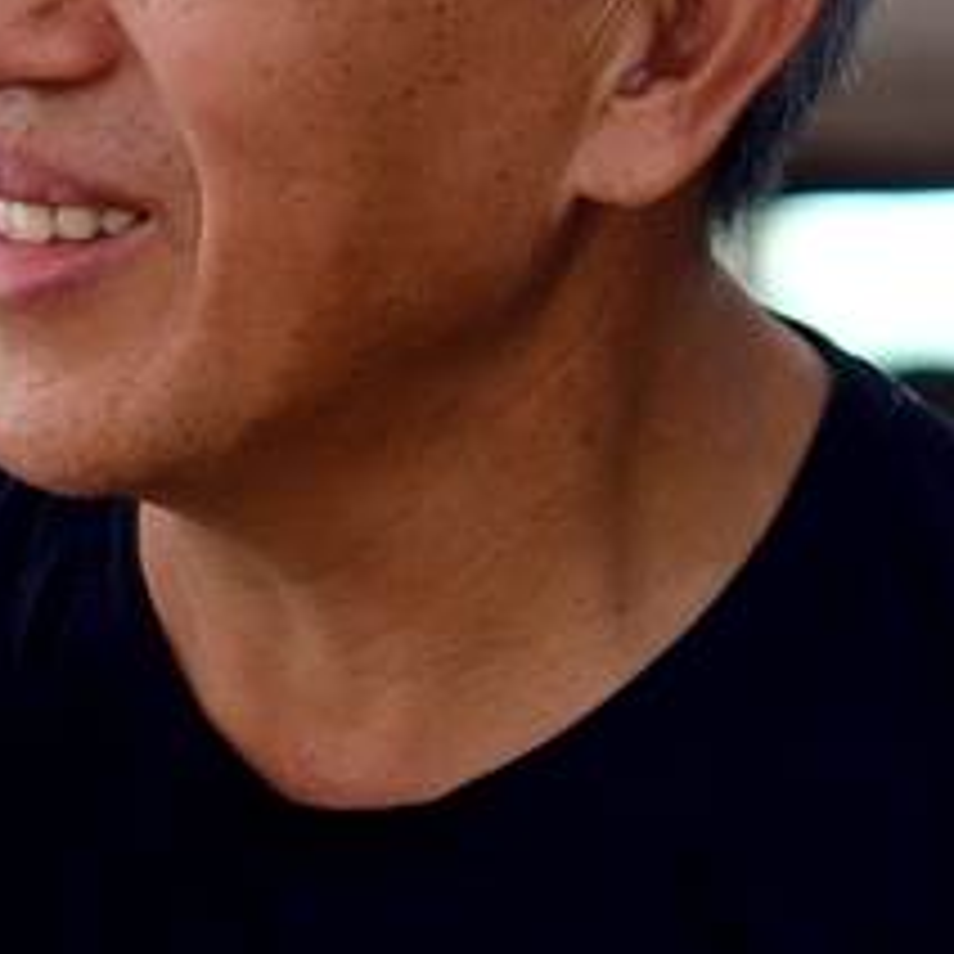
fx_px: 27251
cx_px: -1386
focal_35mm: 874
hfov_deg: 2.0
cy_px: 868
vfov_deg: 2.0
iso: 125
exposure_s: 1/90
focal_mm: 75
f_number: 1.4
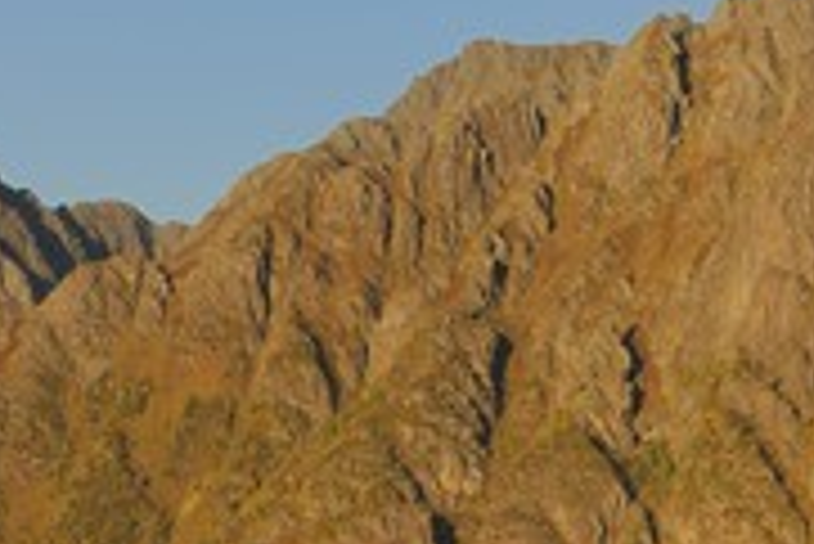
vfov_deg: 6.3
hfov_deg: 9.3
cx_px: 769
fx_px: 4978
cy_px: 432
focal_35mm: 220
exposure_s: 1/320
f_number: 7.1
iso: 200
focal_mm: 95
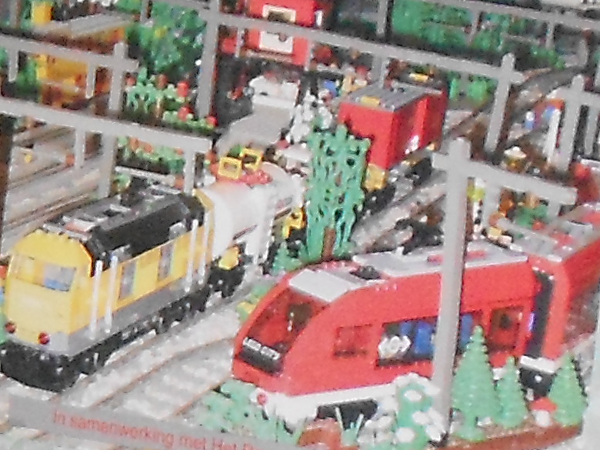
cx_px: -775
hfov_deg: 8.9
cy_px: 875
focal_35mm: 205
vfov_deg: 7.0
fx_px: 3553
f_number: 3.9
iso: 400
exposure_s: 1/30
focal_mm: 6.7
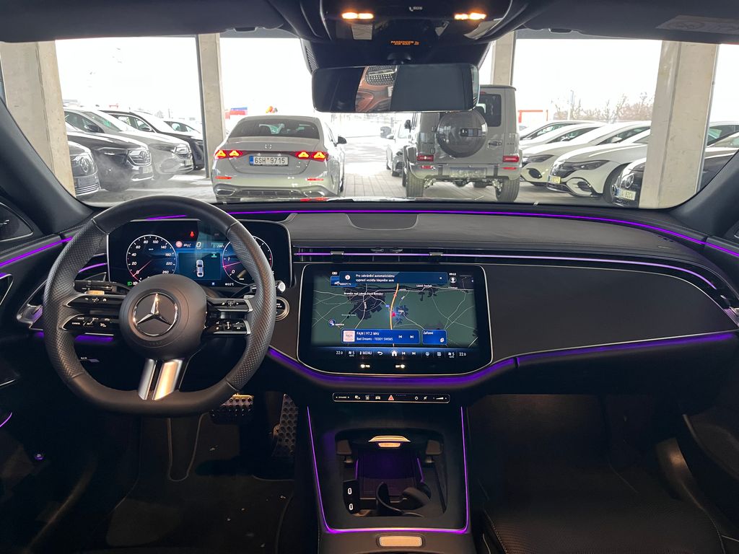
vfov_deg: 53.1
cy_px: 277
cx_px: 370
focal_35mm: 26
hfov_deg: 67.3
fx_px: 555
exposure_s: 1/54
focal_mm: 5.1
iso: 250
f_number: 1.6
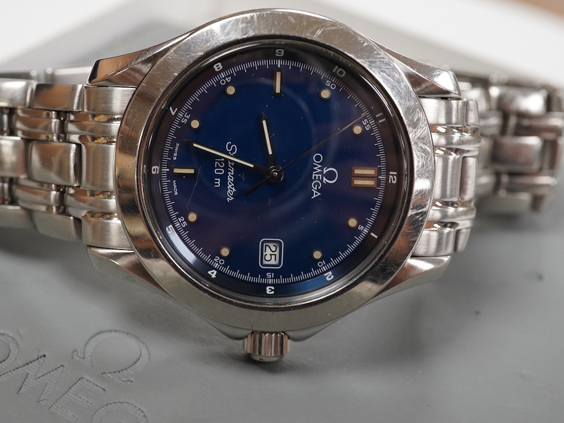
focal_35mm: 49
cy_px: 211
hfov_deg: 38.9
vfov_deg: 29.7
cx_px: 250
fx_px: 798
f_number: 14
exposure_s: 1/100
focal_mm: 30
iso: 2500
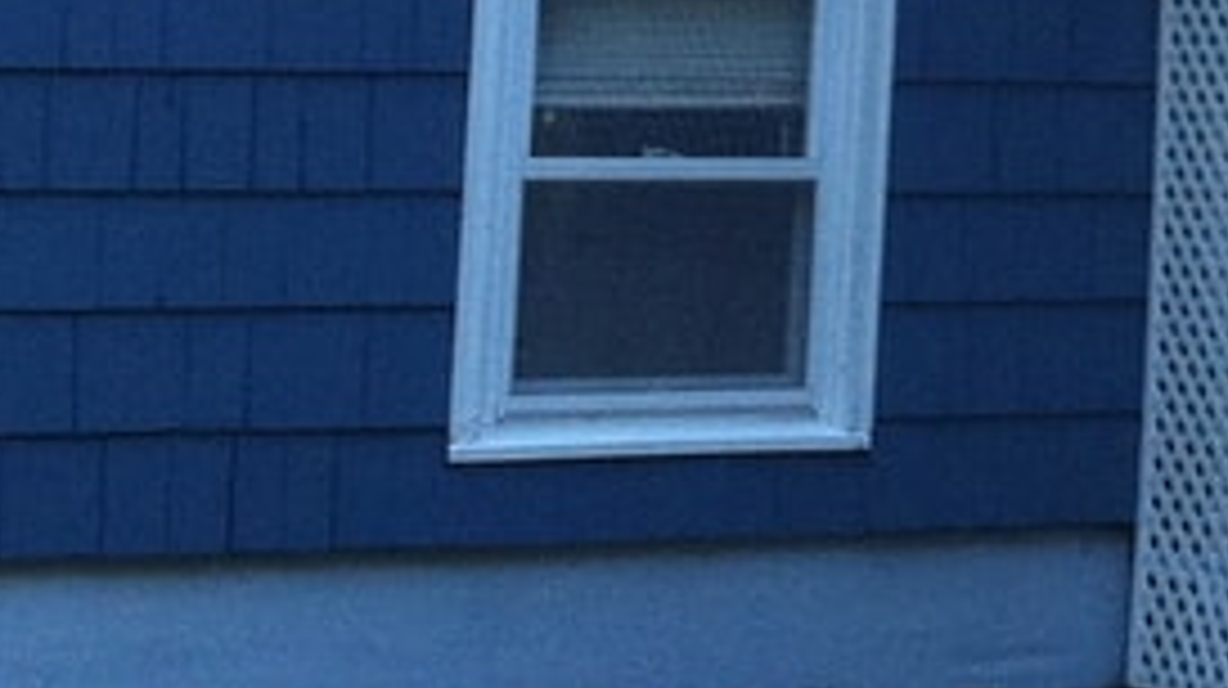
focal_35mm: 187
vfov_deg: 6.4
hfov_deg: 10.9
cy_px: -472
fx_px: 6084
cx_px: 2076
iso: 100
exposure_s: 1/60
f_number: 2.8
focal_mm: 3.85
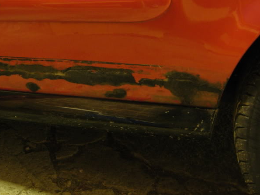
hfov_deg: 30.8
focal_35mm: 62
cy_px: 74
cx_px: 71
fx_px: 466
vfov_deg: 23.6
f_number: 2.7
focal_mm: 7.5
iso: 200
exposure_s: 1/1.7
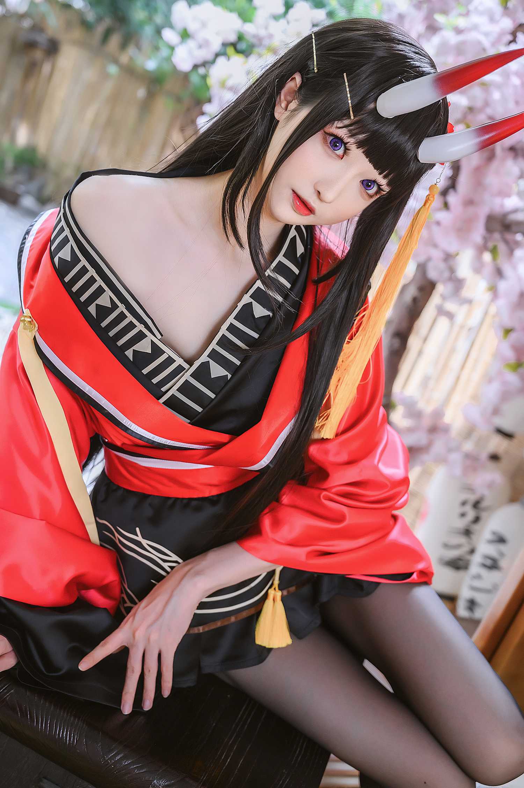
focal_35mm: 50
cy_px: 394
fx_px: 1093
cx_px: 262
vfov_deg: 39.6
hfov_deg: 27.0
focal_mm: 50
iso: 640
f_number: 4
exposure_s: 1/60
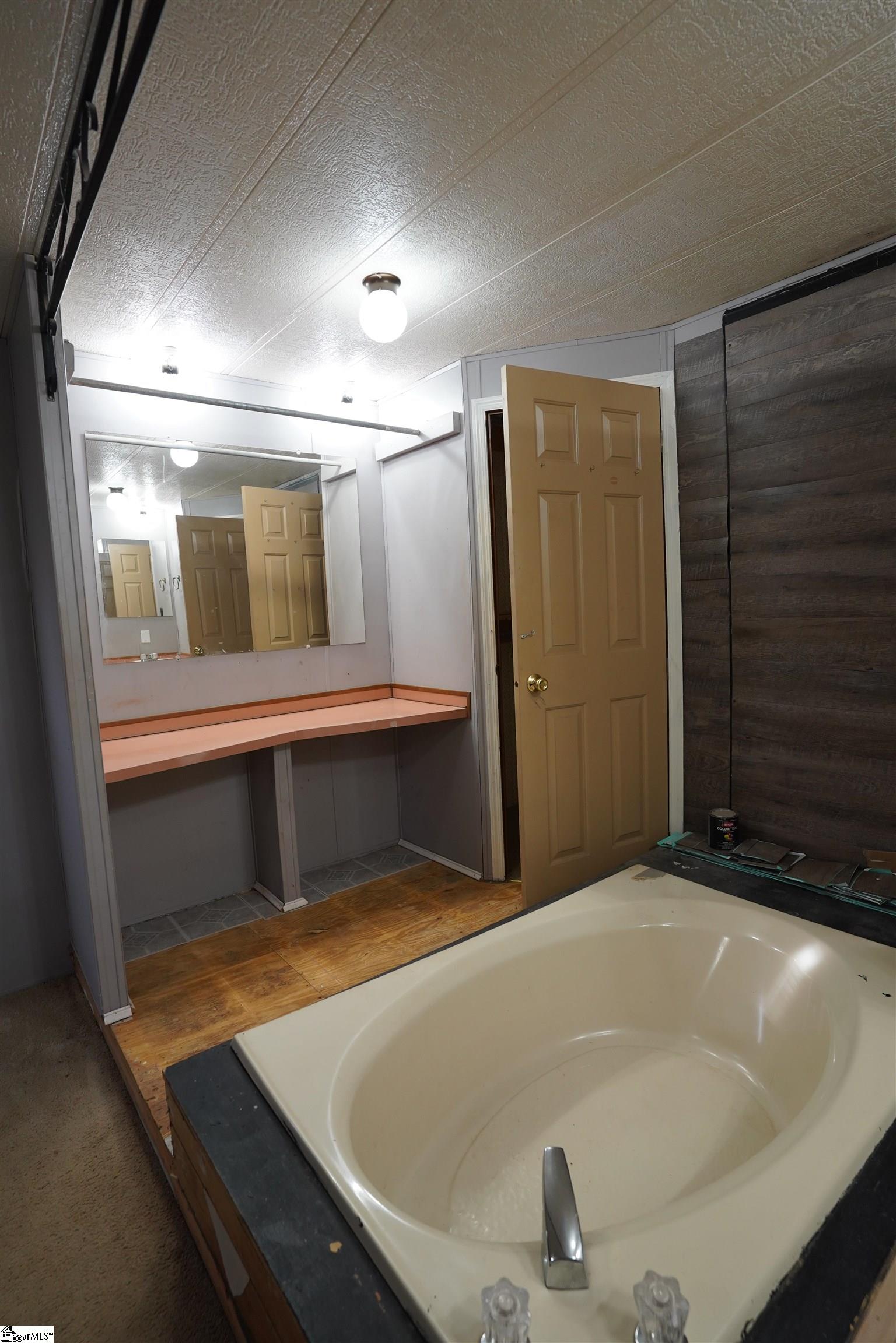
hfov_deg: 70.4
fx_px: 635
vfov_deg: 93.3
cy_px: 672
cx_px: 448
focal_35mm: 17
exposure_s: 1/160
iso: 1250
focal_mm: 17
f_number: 4
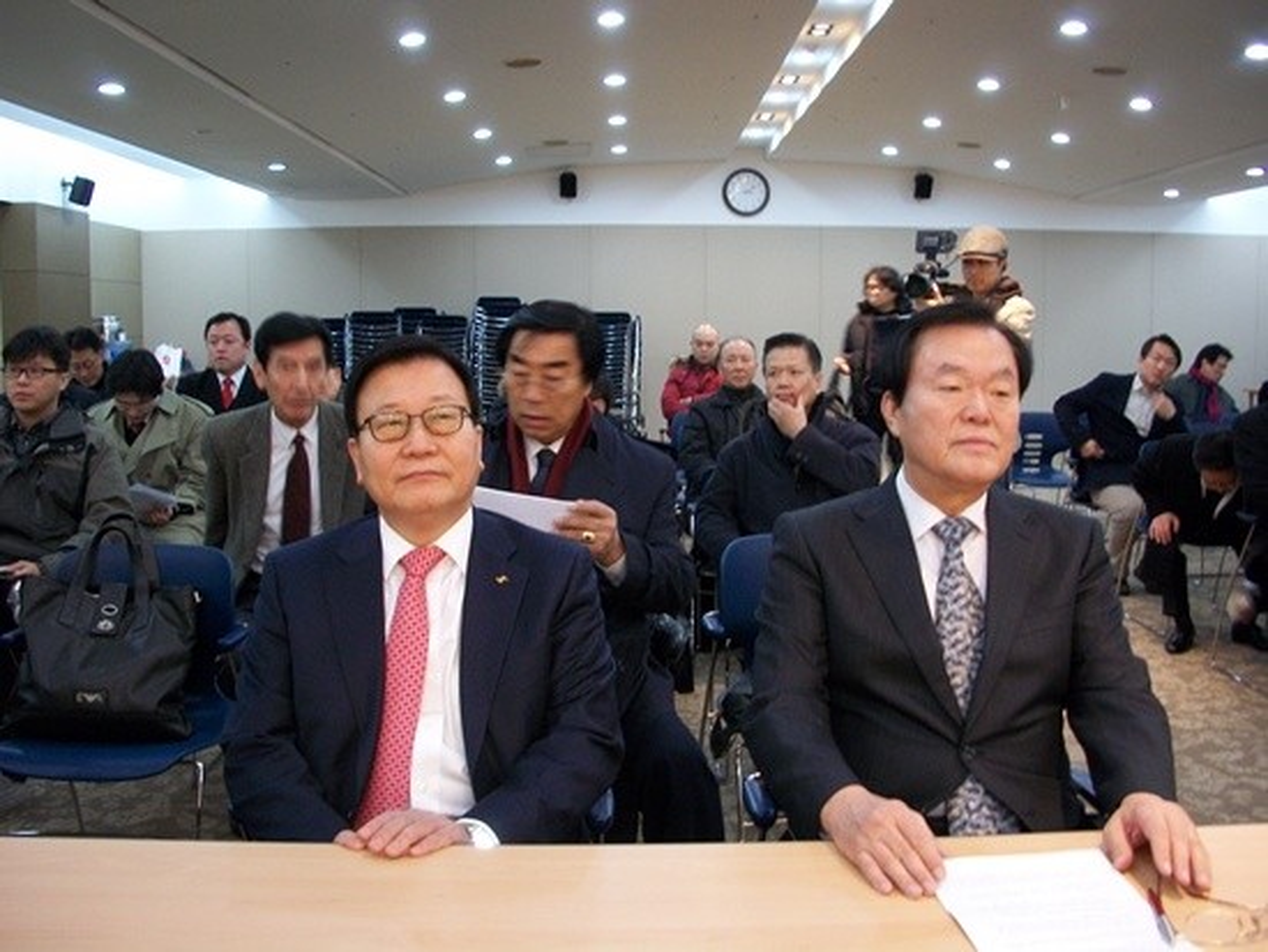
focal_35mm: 35
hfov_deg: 52.6
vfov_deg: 40.7
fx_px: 1283
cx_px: 634
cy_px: 476
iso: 160
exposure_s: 1/10
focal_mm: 6.3
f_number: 3.1
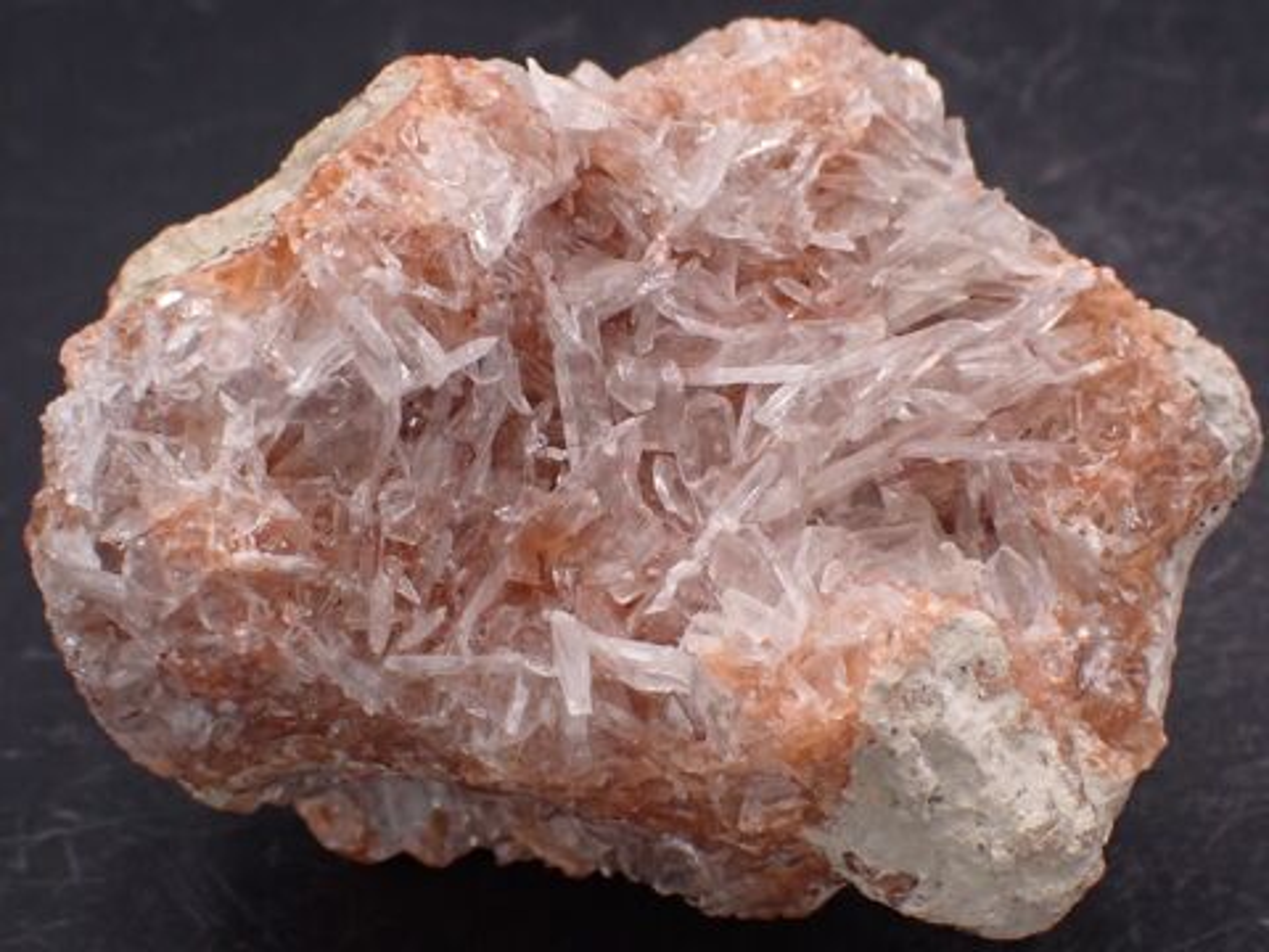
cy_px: 476
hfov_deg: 19.6
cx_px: 634
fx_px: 3666
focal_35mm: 100
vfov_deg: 14.8
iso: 500
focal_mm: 18
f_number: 6.3
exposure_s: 1/400
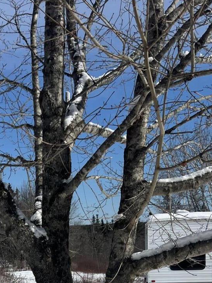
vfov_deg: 25.3
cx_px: 29
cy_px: 302
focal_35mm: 72
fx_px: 588
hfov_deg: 20.1
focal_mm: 5.7
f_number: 1.5
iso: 50
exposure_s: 1/11364
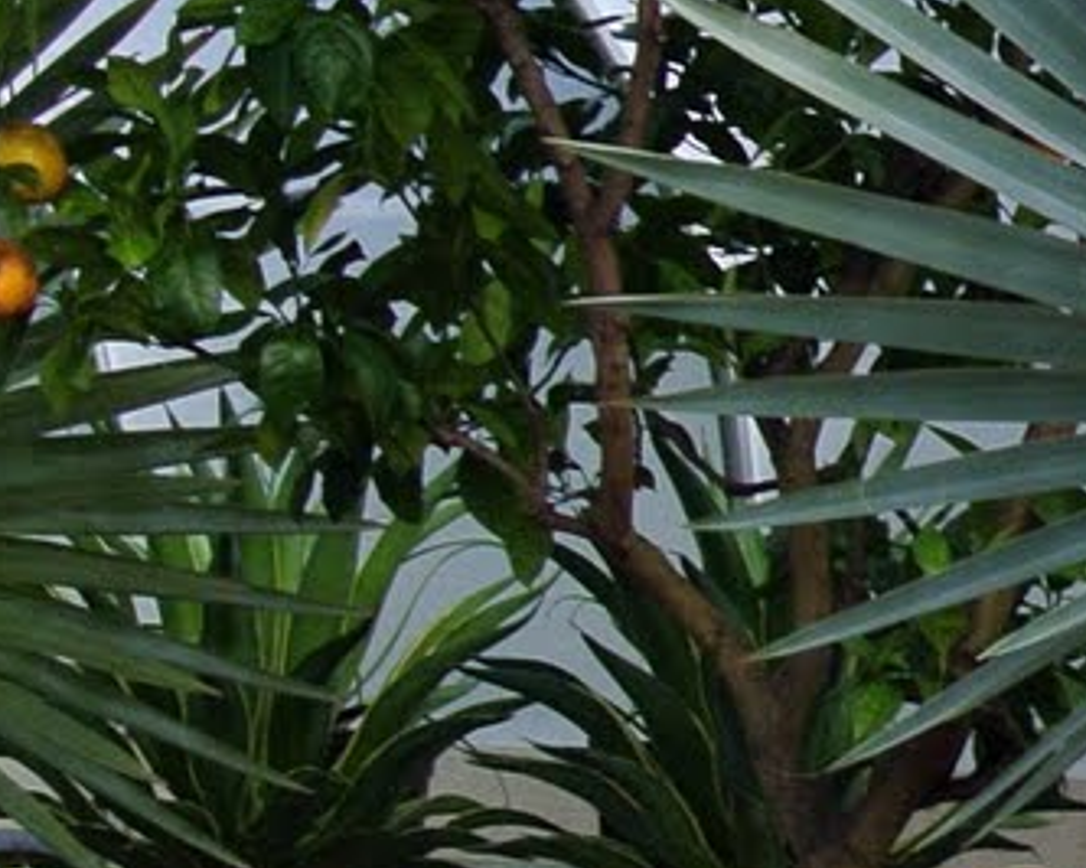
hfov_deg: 10.3
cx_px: 2798
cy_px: 1222
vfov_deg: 9.7
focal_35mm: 156
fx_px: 5011
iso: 100
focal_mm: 10
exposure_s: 1/400
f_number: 4.5
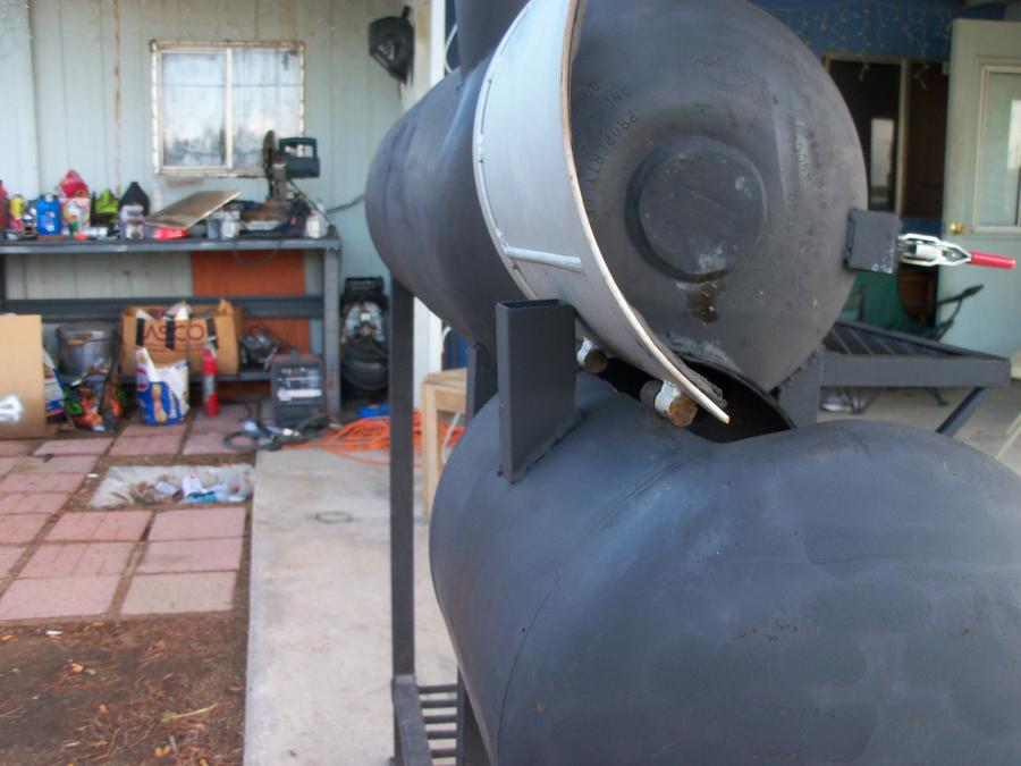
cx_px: 510
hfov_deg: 52.6
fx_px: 1032
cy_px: 383
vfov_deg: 40.7
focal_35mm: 35
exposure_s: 1/40
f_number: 3
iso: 64
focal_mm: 6.3
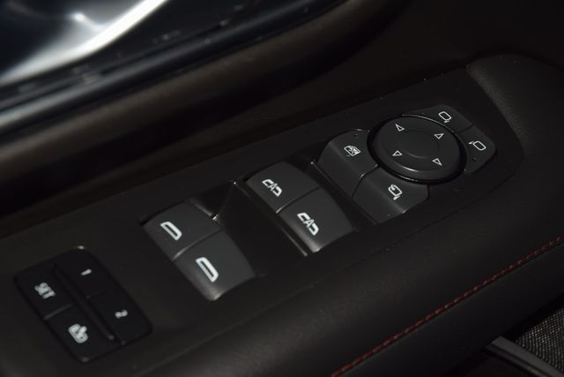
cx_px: 282
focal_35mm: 105
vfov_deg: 13.0
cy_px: 188
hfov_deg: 19.5
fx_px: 1645
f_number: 8
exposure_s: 1/125
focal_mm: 70
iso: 100
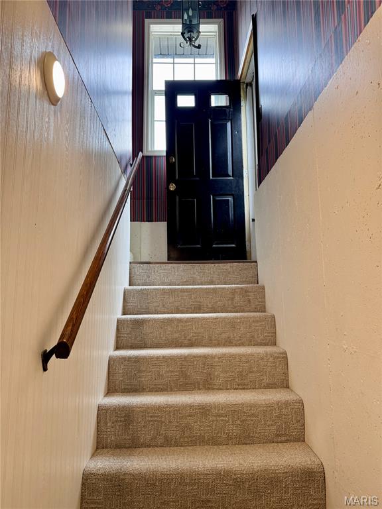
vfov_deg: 71.6
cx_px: 191
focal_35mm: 24
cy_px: 254
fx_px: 353
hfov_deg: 56.8
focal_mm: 6.76
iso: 125
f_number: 1.78
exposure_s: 1/120
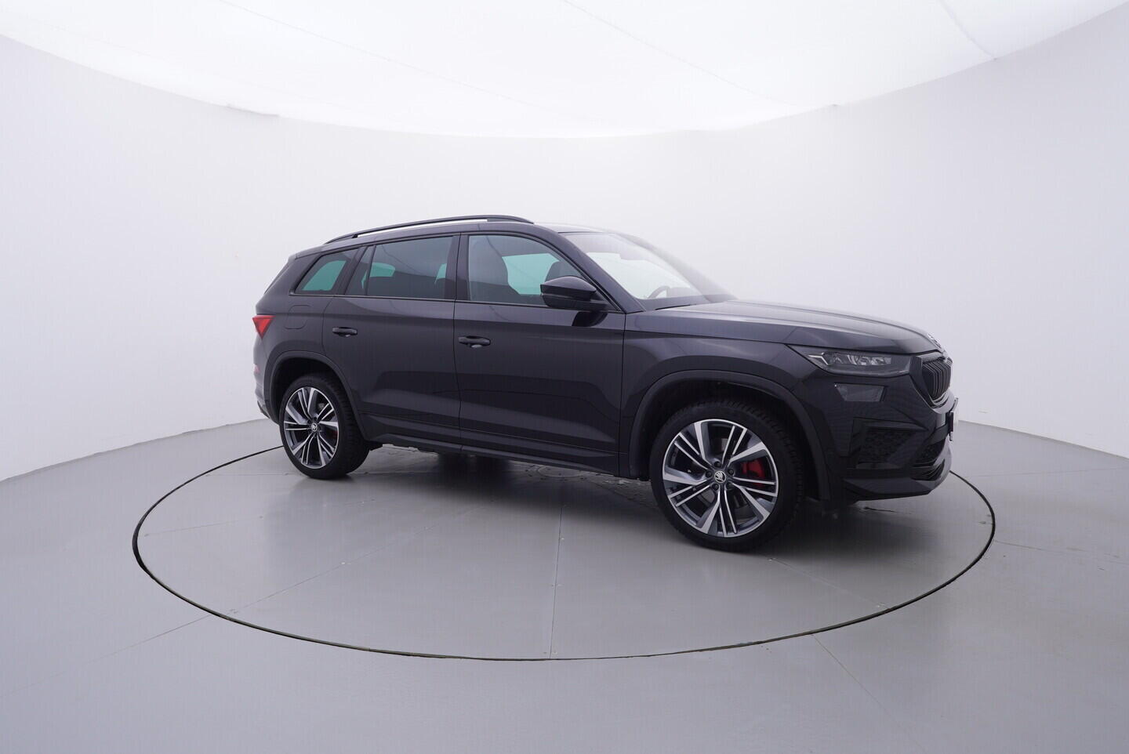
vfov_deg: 56.2
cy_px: 377
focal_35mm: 22
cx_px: 564
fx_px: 706
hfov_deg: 77.3
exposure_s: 1/80
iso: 200
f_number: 5
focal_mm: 15
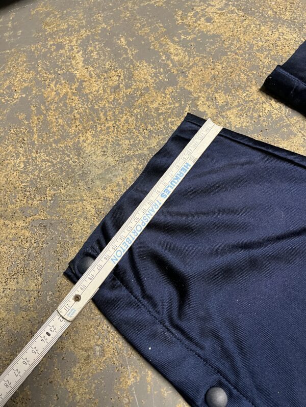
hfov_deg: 53.1
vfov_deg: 67.3
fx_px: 306
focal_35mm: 26
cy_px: 204
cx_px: 153
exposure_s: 1/60
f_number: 1.5
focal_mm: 5.7
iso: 400
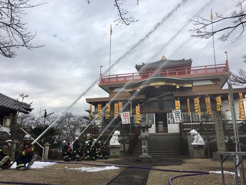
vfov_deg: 48.2
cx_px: 123
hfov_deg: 61.7
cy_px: 92
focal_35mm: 29
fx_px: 206
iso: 25
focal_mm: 4.15
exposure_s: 1/1374
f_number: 2.2
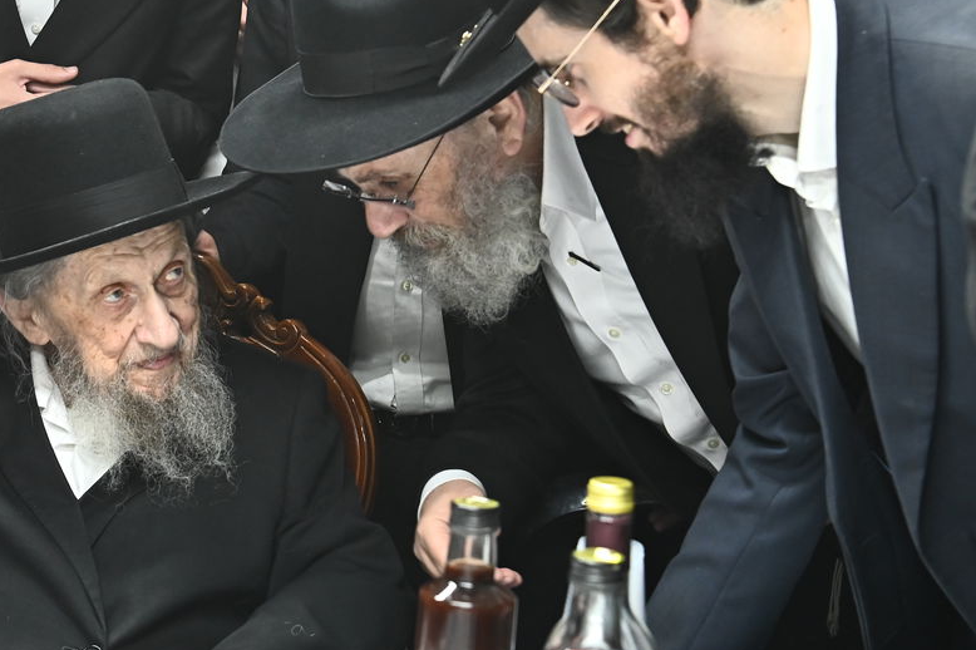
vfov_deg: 15.1
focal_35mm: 90
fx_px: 2439
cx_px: 310
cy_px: 207
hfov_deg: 22.5
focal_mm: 50
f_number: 5.6
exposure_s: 1/160
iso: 2500
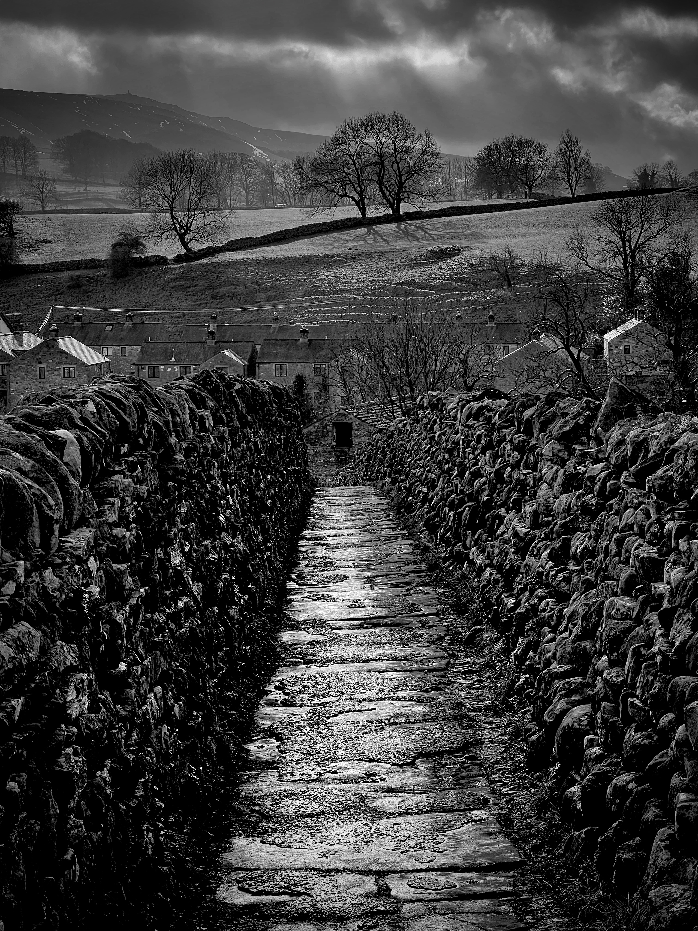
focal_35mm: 77
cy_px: 466
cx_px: 349
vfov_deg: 25.3
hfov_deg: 19.1
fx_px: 2070
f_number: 2.8
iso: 32
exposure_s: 1/447
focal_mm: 9
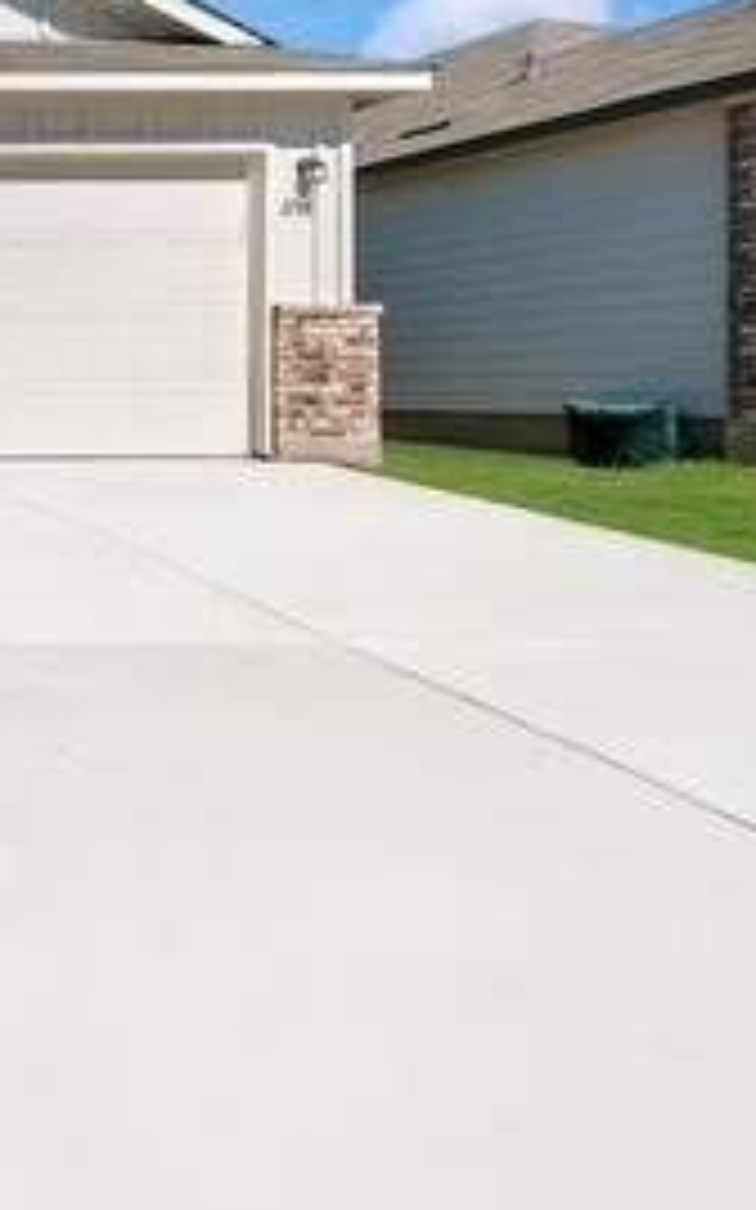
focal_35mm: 34
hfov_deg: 23.9
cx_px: -518
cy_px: 403
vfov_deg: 55.5
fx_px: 1121
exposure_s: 1/640
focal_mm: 14
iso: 100
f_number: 9
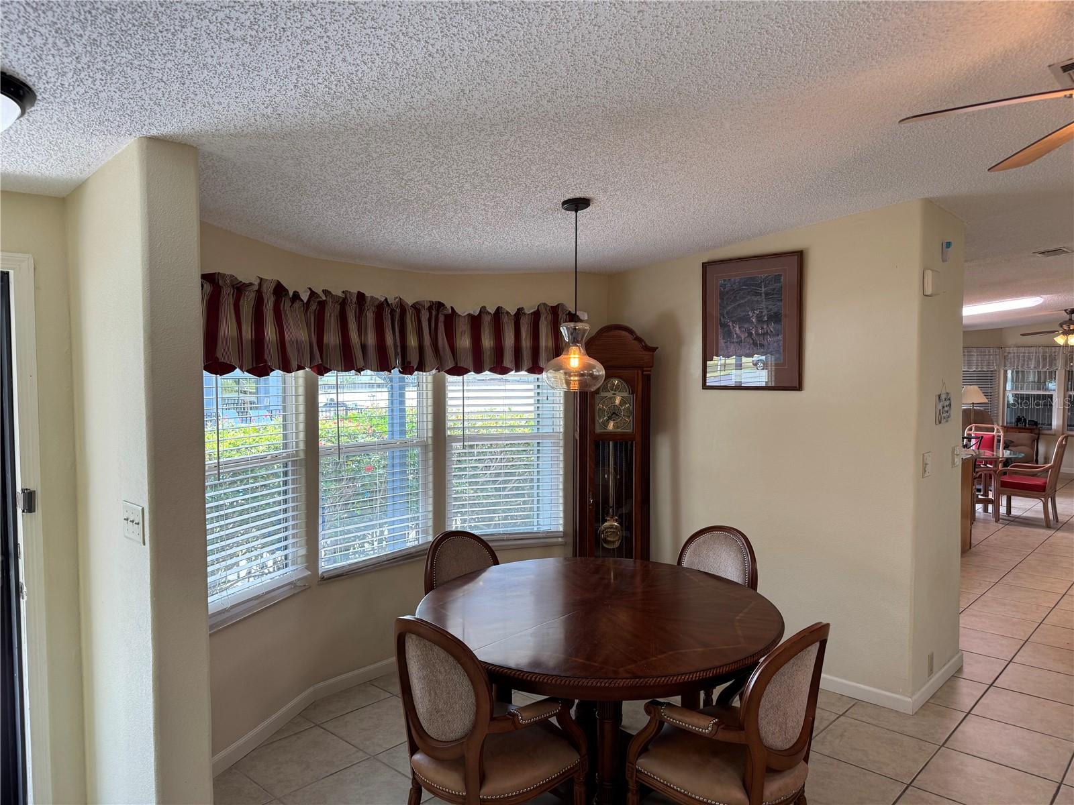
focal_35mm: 24
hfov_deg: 71.6
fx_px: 745
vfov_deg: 56.8
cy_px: 402
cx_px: 537
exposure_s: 1/120
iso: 64
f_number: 1.78
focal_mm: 6.76
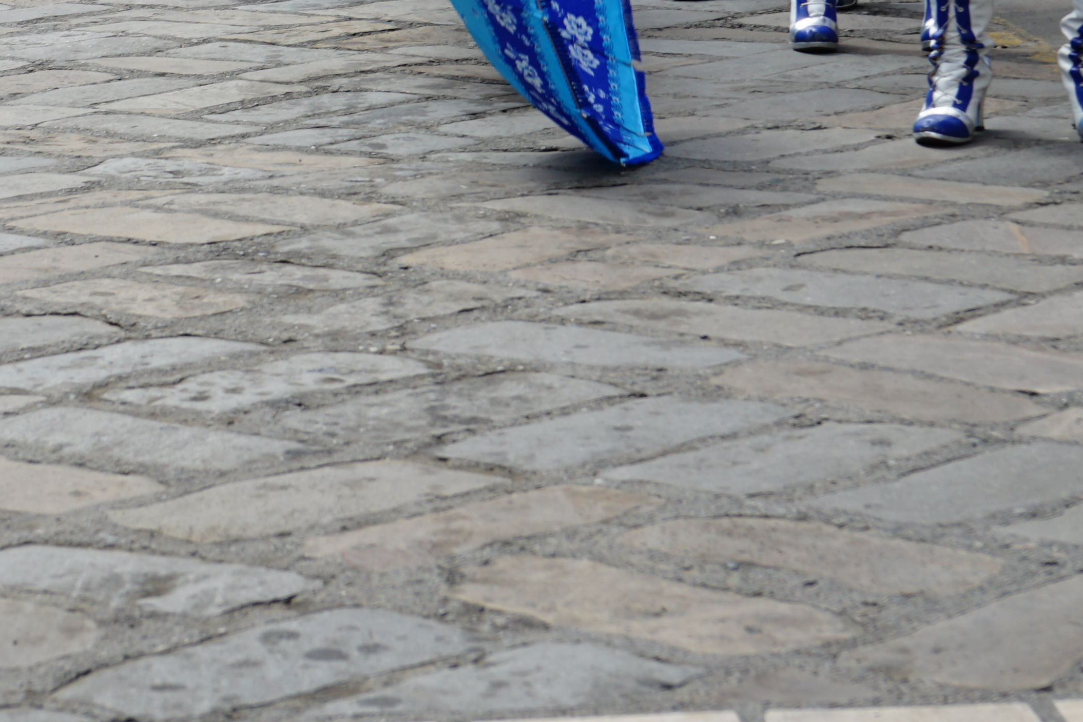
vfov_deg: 9.3
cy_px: -278
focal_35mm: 145
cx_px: 34
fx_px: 4362
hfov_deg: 14.0
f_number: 10
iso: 100
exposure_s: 1/100
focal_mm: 51
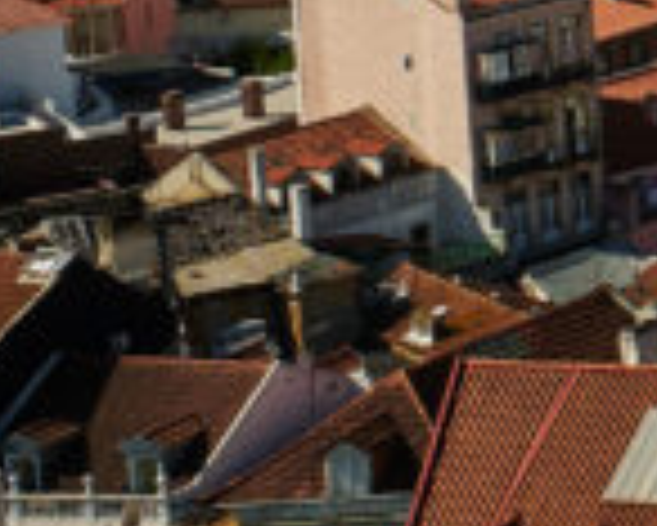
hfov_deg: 7.0
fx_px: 4495
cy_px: -281
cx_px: 2282
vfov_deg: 6.6
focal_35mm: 231
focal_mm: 23
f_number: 8
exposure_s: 1/950
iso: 160
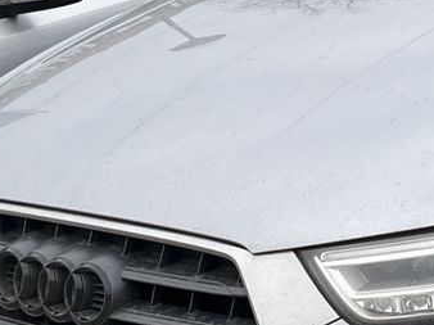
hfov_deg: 18.3
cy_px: 162
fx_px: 1290
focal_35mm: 103
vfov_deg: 14.3
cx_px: 483
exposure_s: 1/446
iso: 25
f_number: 1.8
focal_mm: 3
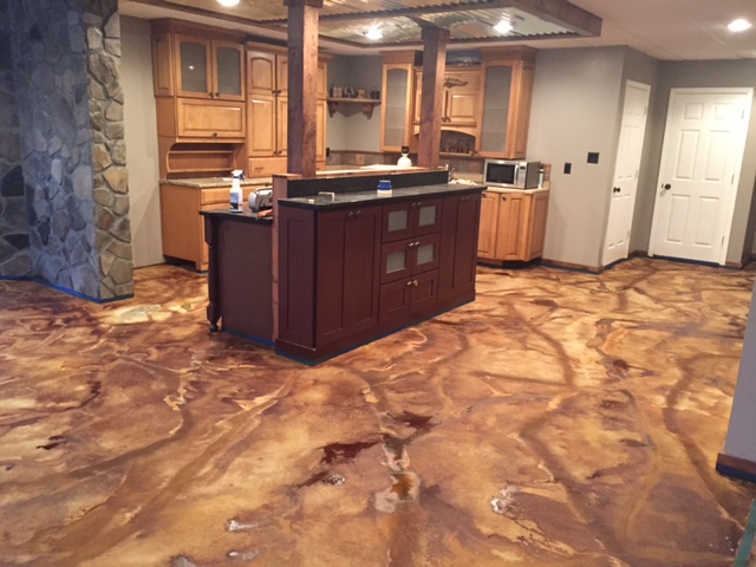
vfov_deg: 48.2
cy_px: 284
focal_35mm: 29
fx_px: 633
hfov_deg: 61.7
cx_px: 378
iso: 320
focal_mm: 4.15
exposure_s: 1/15
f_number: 2.2
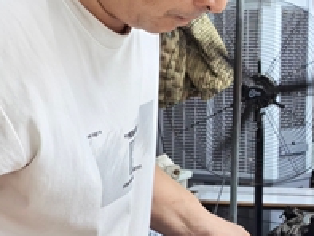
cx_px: 188
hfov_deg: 14.8
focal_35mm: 133
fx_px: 1207
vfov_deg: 11.1
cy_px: 163
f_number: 1.9
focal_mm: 5.52
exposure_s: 1/477
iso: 160
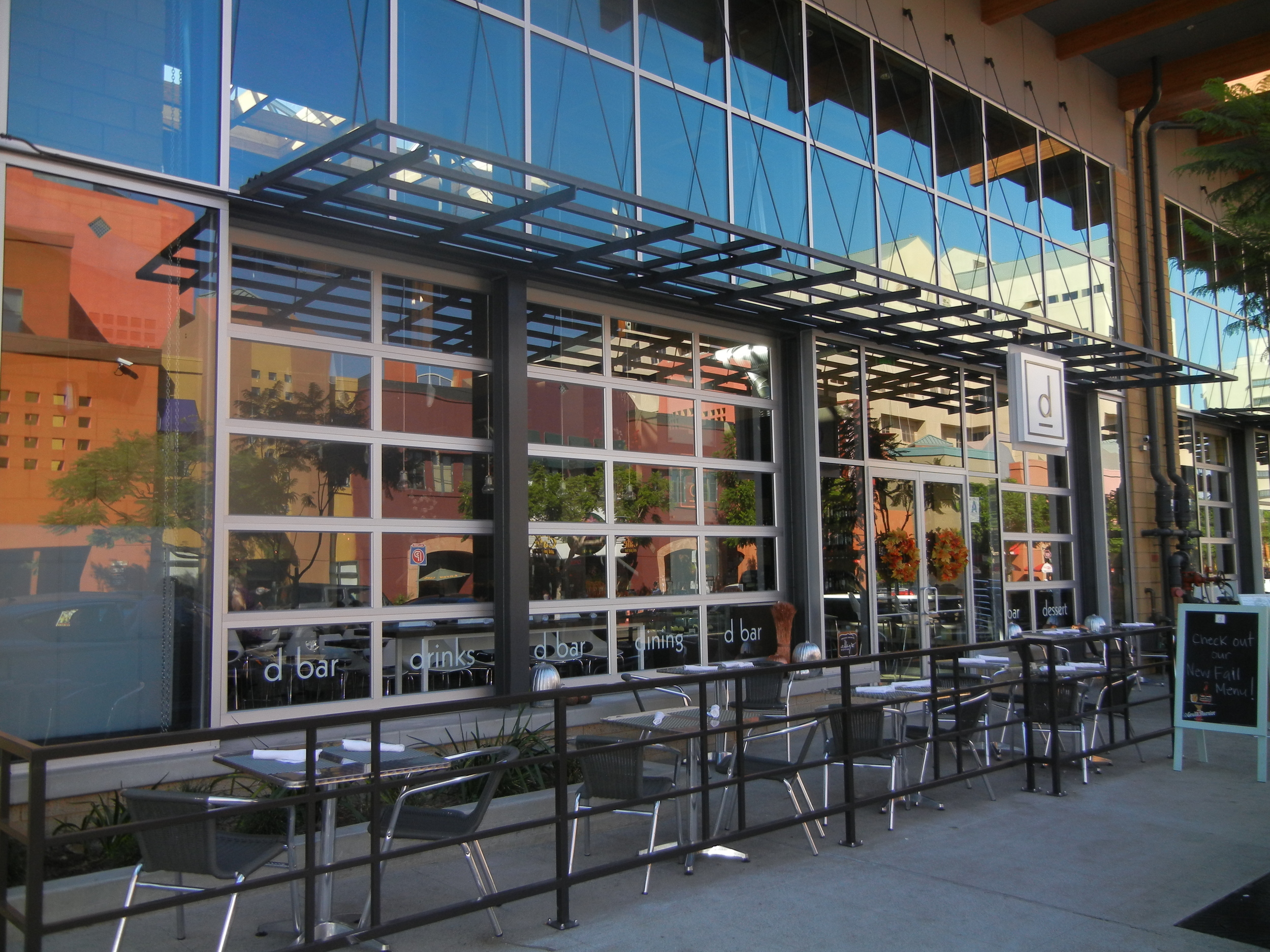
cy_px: 476
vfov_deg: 46.8
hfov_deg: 60.0
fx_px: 1101
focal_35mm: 30
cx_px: 635
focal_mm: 5.4
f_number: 3.5
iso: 160
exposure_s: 1/390
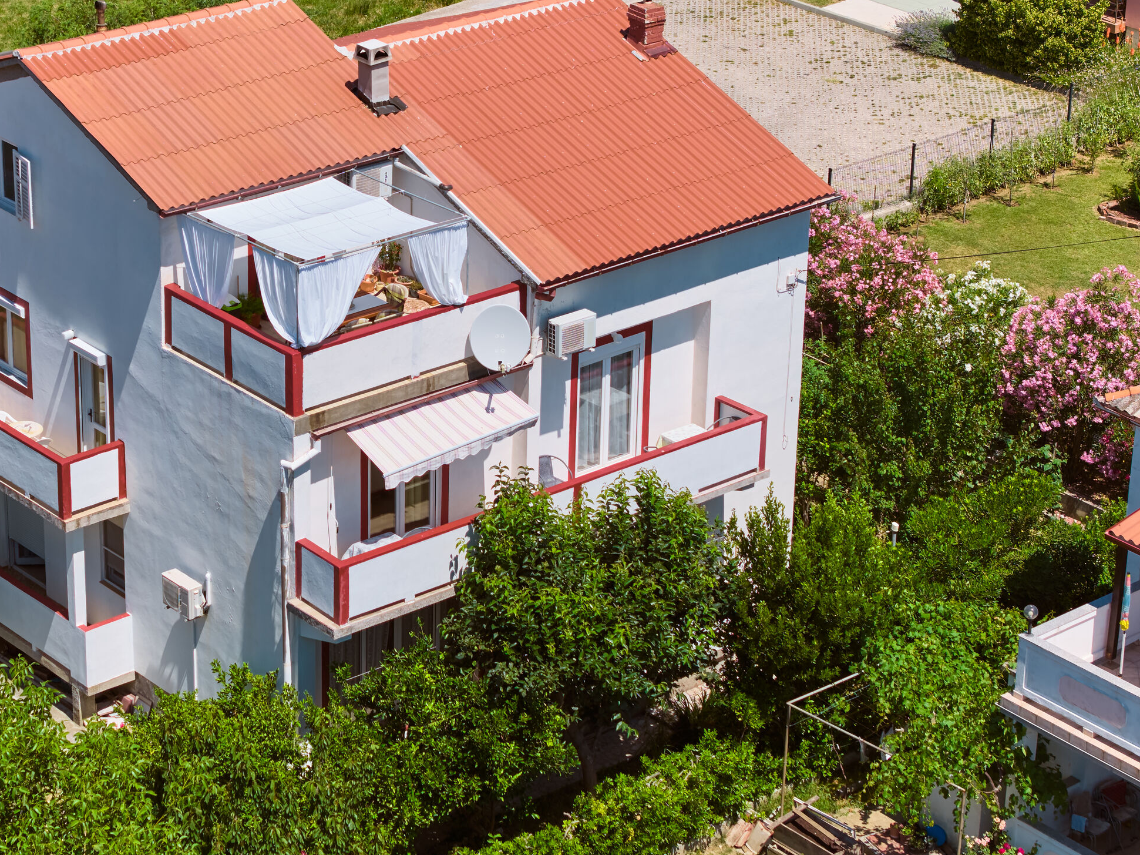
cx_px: 392
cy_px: 375
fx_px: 3326
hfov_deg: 19.4
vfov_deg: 14.6
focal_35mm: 101
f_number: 2.8
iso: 170
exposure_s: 1/2000
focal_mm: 19.35
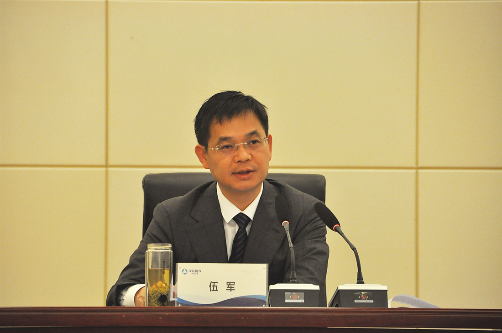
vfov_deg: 4.6
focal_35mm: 300
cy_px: 166
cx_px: 251
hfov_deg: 6.9
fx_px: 4177
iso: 1000
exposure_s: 1/60
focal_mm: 200
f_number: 5.6
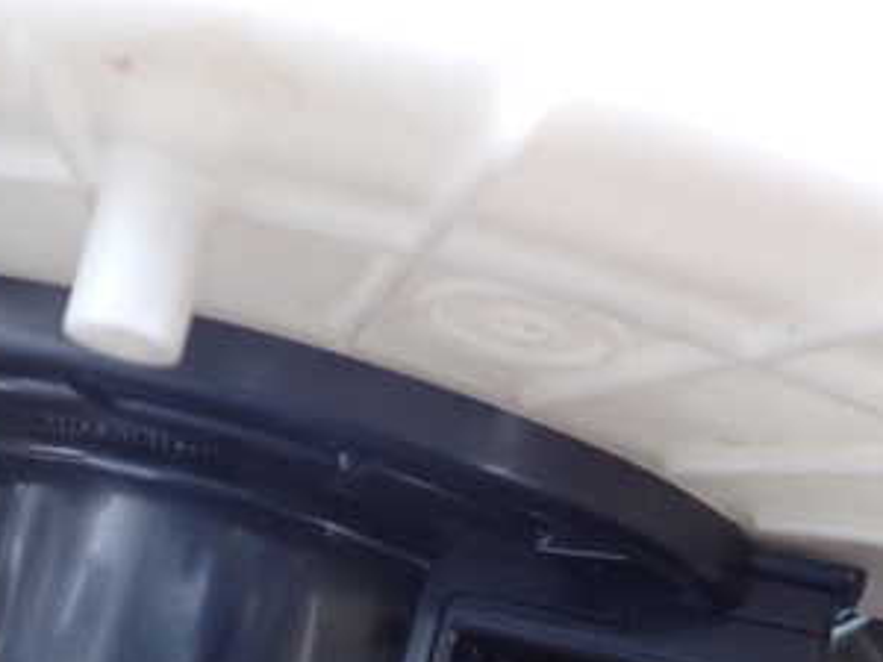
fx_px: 1531
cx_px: 182
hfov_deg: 31.4
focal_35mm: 60
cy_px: 586
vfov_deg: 23.8
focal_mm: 5.4
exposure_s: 1/15
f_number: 2.3
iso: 800
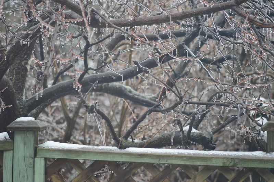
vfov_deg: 4.6
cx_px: 137
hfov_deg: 6.9
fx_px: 2281
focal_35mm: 300
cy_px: 91
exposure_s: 1/10
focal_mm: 200
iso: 100
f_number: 5.6
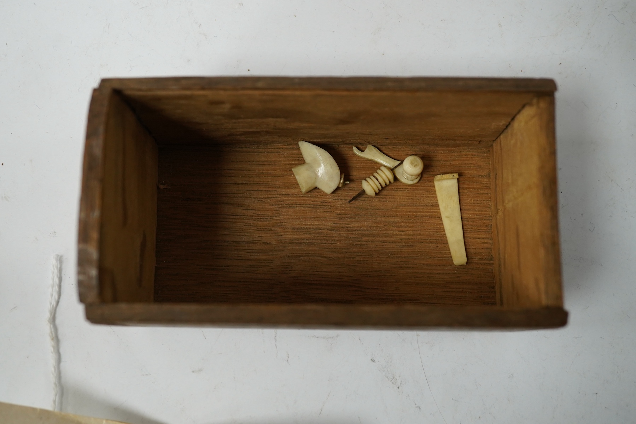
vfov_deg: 29.9
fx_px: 795
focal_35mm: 45
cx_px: 318
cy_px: 212
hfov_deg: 43.6
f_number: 5
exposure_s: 1/125
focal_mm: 30
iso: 1250
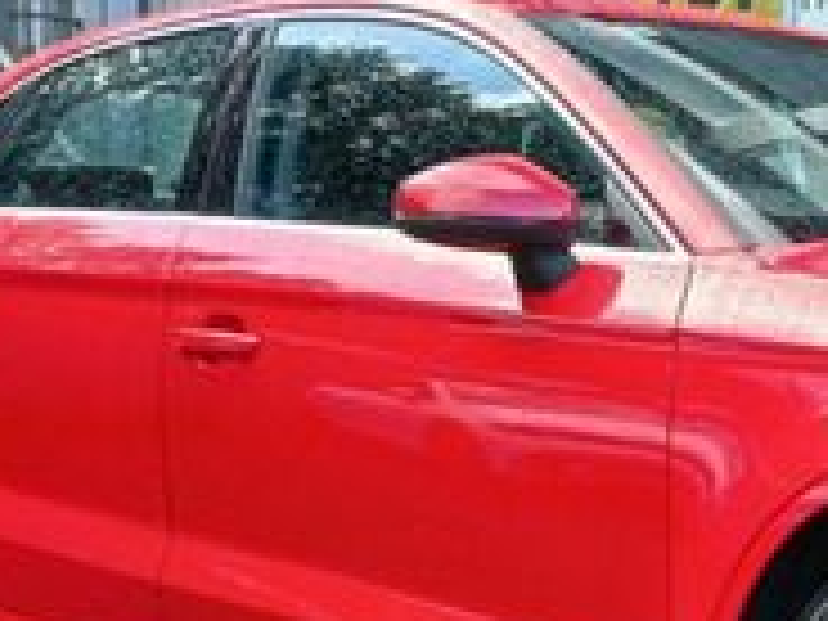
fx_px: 2033
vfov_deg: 17.3
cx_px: 792
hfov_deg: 22.3
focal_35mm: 85
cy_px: 392
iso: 25
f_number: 1.8
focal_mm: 3.98
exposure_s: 1/100
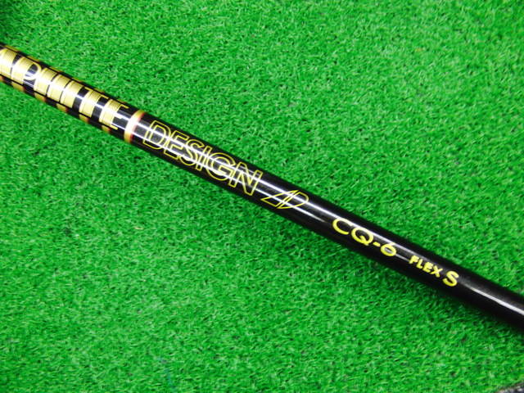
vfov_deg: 38.7
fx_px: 560
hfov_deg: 50.1
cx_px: 262
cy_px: 196
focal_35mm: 37
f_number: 3.6
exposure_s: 1/20
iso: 400
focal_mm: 6.42
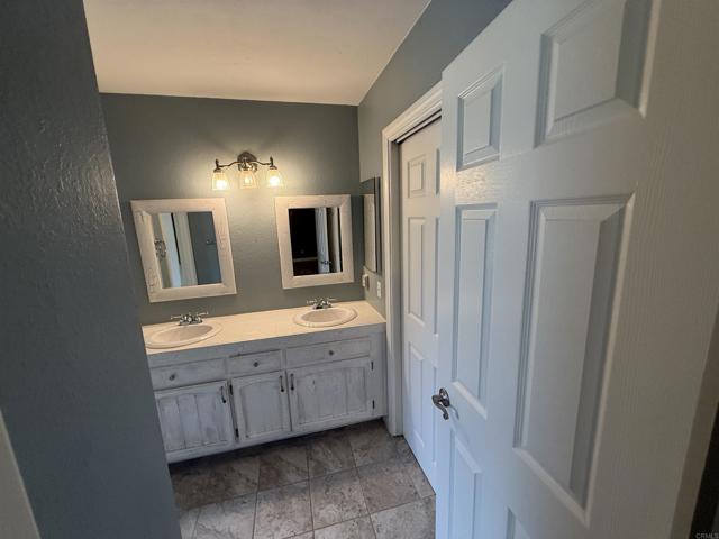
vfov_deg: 85.7
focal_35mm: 14
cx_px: 360
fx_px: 291
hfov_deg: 102.1
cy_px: 270
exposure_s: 1/120
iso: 320
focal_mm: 2.22
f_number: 2.2
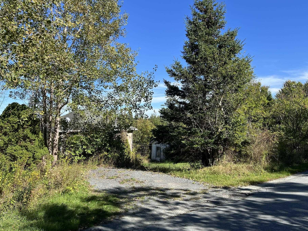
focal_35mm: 29
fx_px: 258
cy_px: 104
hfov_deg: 61.6
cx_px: 152
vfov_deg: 48.2
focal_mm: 5.7
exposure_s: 1/2299
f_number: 1.5
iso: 50
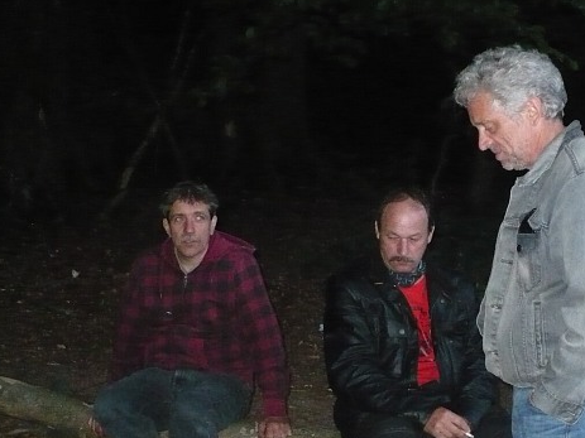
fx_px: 1081
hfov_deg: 29.4
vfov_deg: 22.6
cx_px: 492
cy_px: 355
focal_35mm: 64
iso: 640
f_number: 2.8
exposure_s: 1/30
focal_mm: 6.1
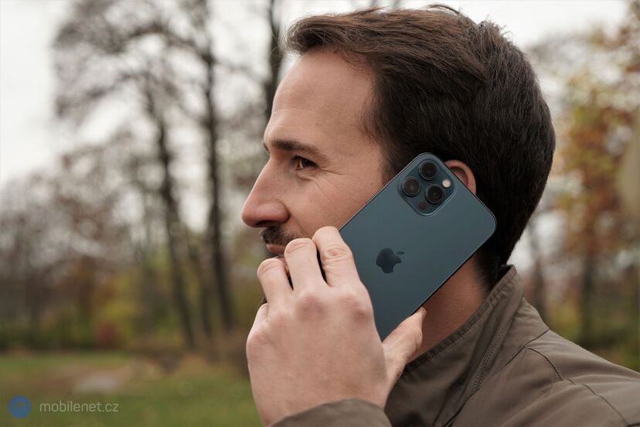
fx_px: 1031
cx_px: 320
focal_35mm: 58
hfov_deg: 34.5
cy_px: 214
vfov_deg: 23.4
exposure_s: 1/160
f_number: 5
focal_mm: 58
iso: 250
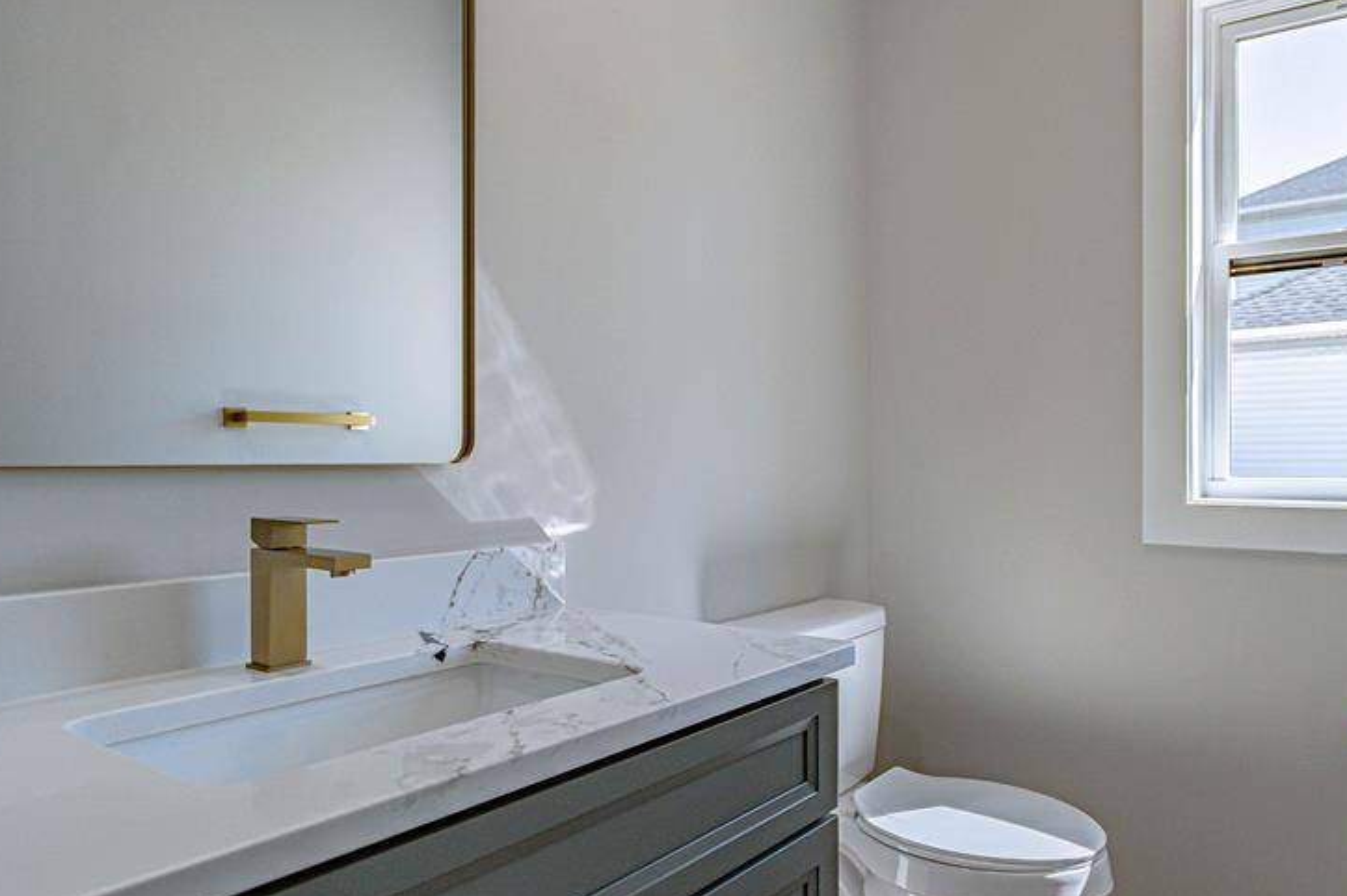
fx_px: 898
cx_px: 804
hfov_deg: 73.0
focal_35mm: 24
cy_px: 477
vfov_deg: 53.1
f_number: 4
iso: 1250
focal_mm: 16
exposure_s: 1/6400
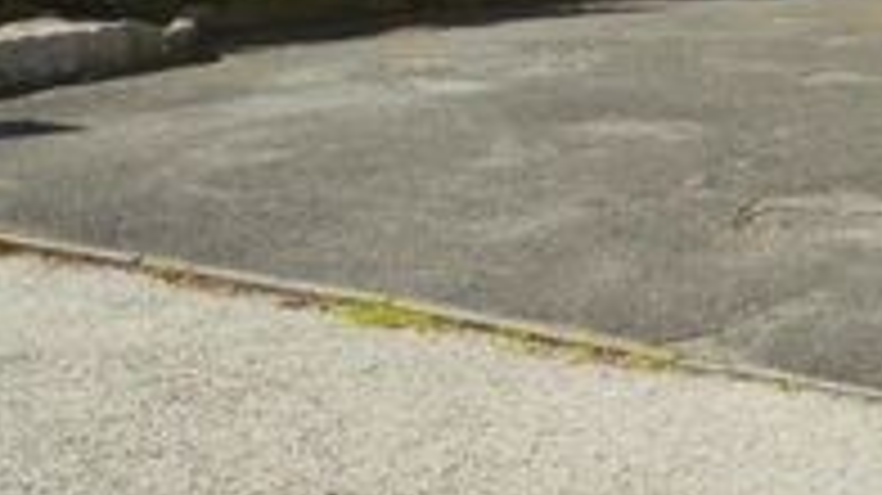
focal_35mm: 60
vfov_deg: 19.1
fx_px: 1402
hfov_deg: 23.4
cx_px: 1485
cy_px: -65
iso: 1000
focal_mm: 16
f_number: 9
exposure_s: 1/2000
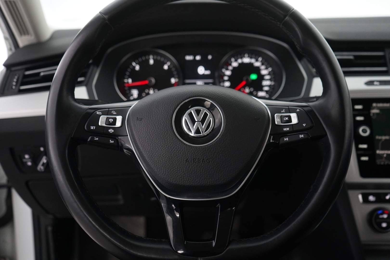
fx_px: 401
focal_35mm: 37
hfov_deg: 51.9
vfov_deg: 35.9
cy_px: 130
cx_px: 195
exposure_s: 1/60
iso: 4000
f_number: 4
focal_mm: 37
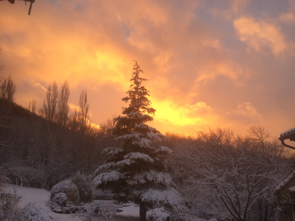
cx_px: 148
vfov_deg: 48.2
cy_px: 110
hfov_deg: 61.7
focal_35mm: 29
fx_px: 247
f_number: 2.2
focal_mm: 4.15
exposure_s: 1/108
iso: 32
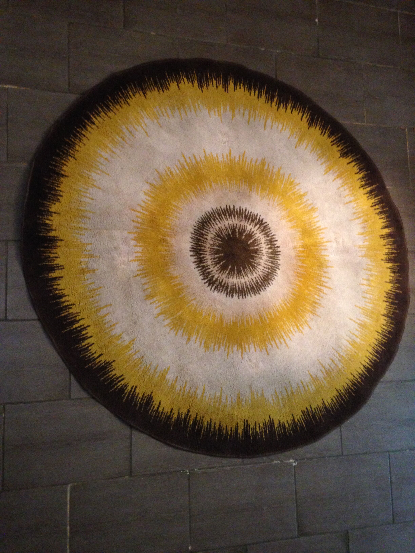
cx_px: 208
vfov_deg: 55.4
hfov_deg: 42.9
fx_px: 528
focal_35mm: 33
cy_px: 276
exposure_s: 1/17
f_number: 2.4
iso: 400
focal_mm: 4.12
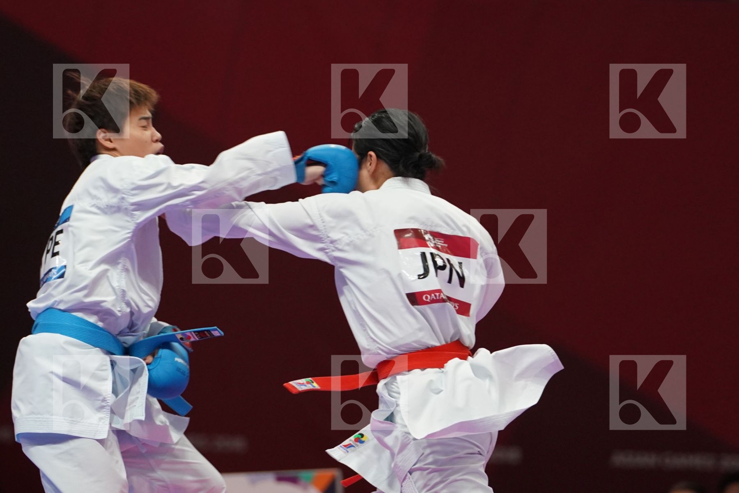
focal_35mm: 319
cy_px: 246
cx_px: 370
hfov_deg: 6.5
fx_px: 6548
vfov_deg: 4.3
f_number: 4
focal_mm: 213
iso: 3200
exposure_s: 1/1000
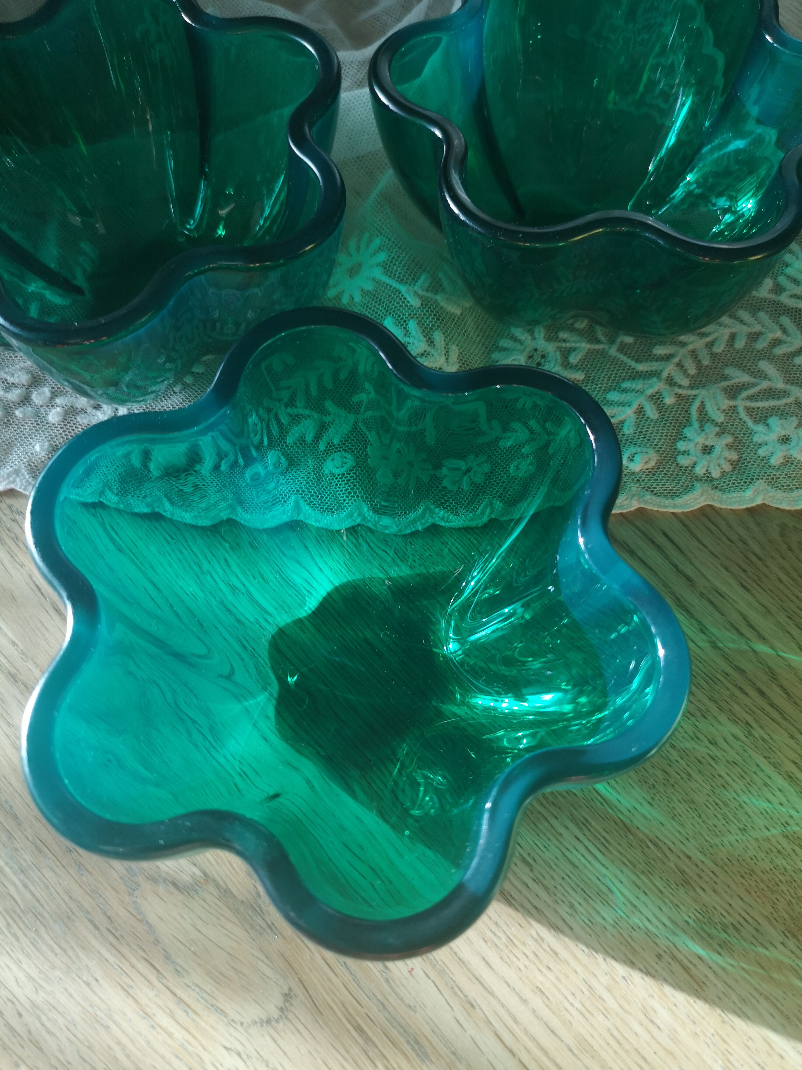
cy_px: 535
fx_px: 834
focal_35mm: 27
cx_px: 401
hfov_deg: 51.4
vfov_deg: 65.3
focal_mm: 3.95
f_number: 1.8
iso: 50
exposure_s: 1/100
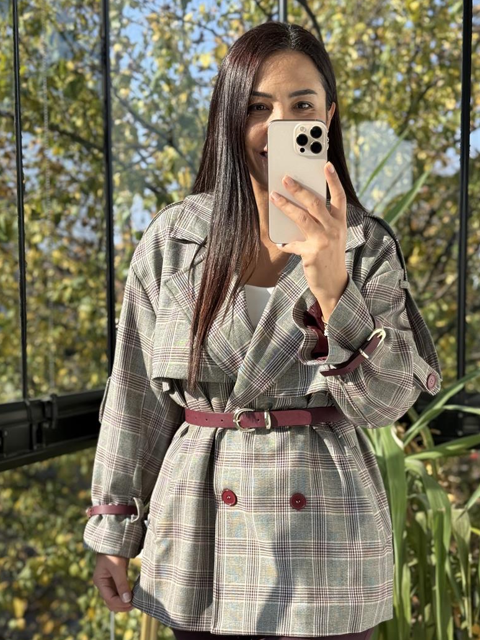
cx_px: 287
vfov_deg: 31.0
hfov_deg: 23.6
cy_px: 405
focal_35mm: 62
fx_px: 1146
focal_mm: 6.76
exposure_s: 1/1000
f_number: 1.78
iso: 80
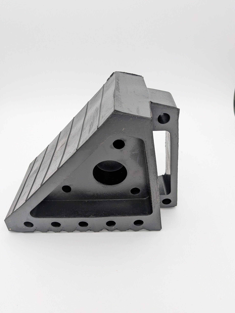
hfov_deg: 56.8
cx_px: 118
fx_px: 217
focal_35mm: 24
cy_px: 156
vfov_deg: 71.6
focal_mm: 4.53
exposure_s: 1/50
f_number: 1.7
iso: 31
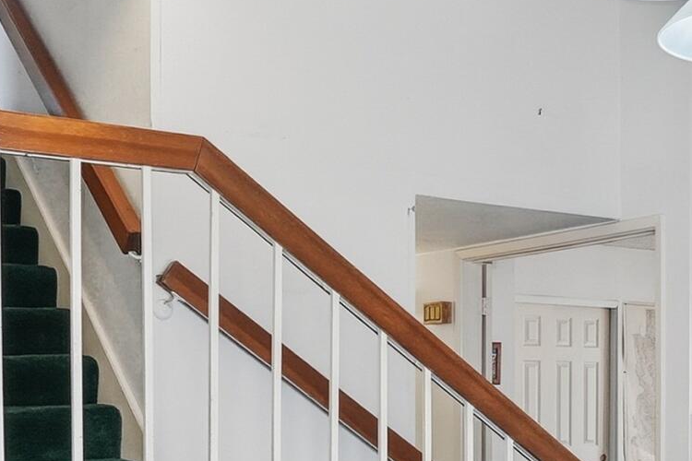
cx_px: 574
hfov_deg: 30.5
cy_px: 392
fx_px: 1230
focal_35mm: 64
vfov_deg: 20.9
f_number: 9
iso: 100
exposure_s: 1/50
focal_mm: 16
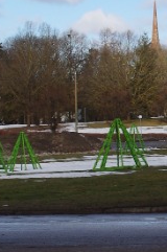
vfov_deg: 11.0
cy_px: 140
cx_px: 174
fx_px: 1312
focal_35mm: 188
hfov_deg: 7.2
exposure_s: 1/125
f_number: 11
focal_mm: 28
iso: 100
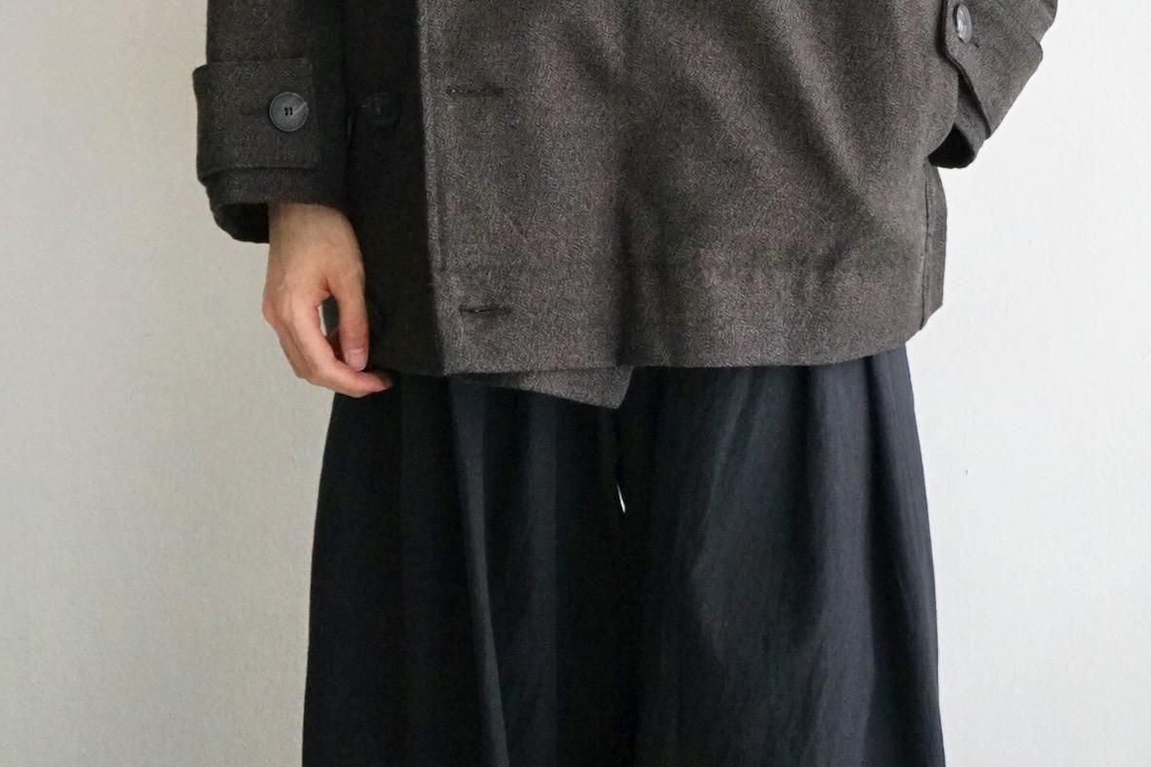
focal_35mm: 83
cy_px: -27
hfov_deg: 24.5
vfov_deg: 16.1
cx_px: 574
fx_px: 2653
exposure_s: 1/160
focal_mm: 55
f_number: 5
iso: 3200
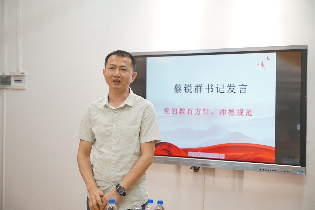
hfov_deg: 38.2
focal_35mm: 52
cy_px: 105
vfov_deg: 26.0
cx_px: 158
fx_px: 455
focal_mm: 52
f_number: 2.8
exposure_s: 1/60
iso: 320
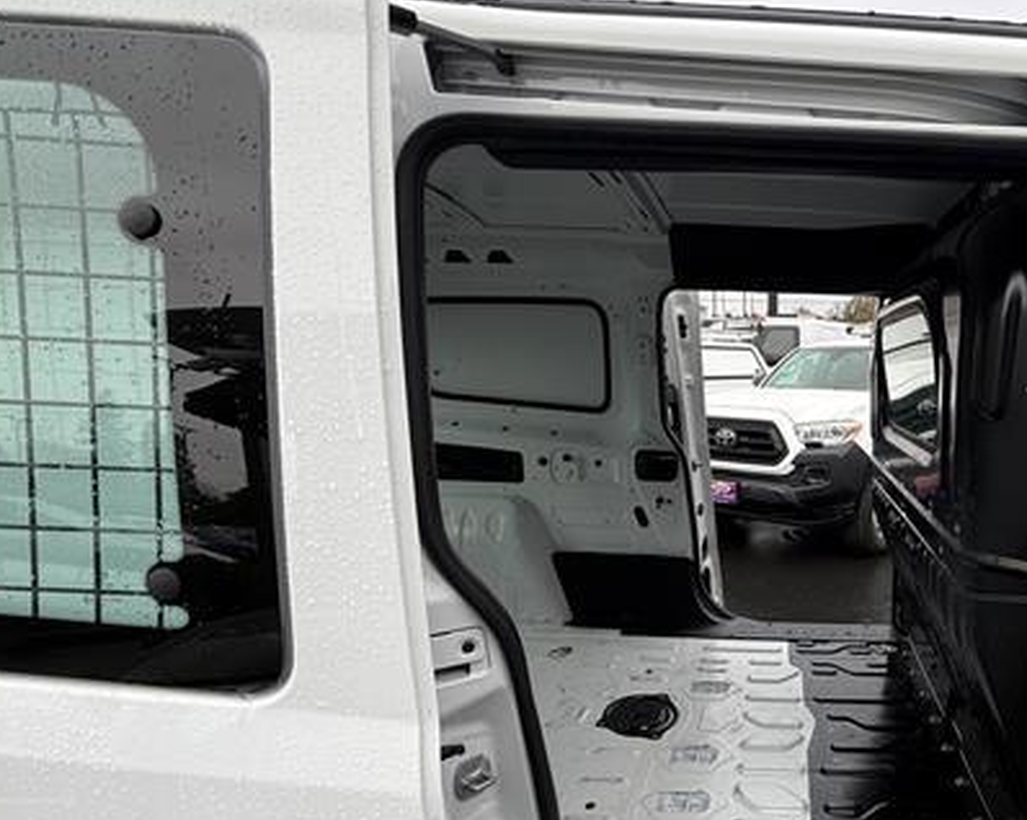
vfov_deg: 61.6
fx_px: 668
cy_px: 544
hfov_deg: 69.2
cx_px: 792
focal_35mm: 22
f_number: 2.2
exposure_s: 1/293
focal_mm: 2.22
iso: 50
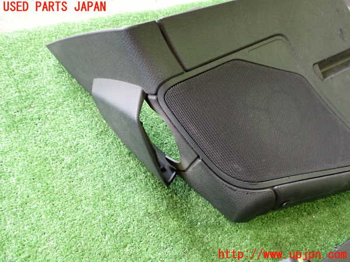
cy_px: 131
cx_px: 175
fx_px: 303
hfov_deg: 60.0
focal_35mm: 30
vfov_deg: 46.8
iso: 640
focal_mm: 5.4
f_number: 2.3
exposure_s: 1/30
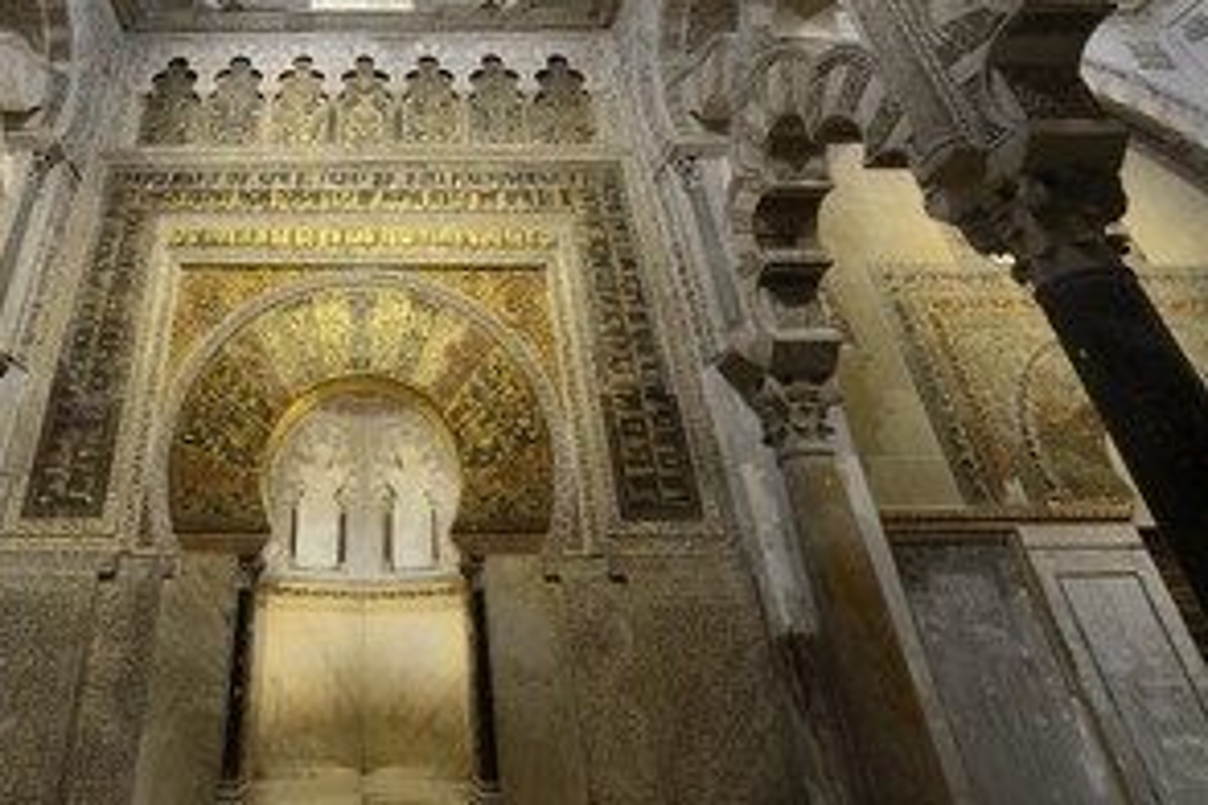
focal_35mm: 20
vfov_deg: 59.6
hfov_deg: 79.9
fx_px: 671
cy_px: 234
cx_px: 362
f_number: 9
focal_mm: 14
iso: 400
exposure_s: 1
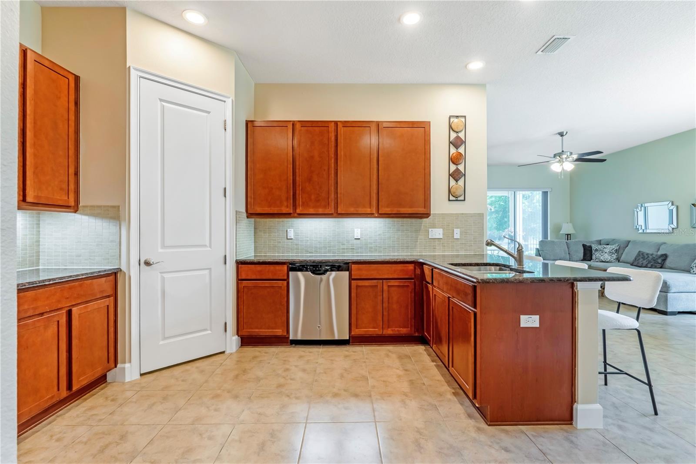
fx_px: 319
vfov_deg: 72.0
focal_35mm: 16
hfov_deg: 95.0
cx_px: 348
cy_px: 232
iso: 250
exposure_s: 1/125
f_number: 9
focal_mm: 11
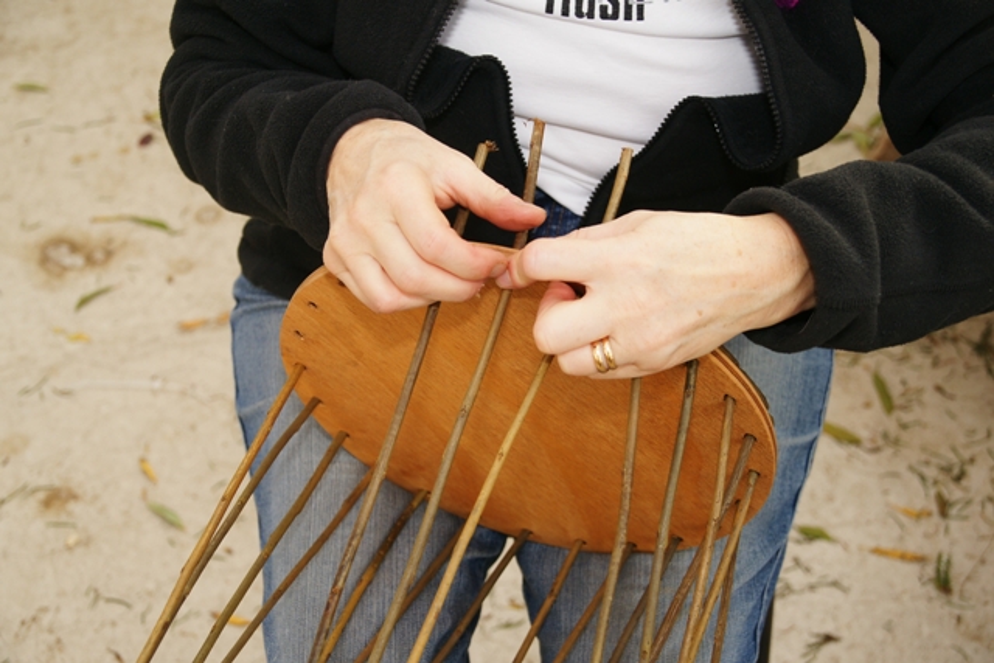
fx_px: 1850
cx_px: 497
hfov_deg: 30.1
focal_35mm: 67
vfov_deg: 20.3
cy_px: 332
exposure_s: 1/250
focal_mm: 45
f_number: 4.5
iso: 200
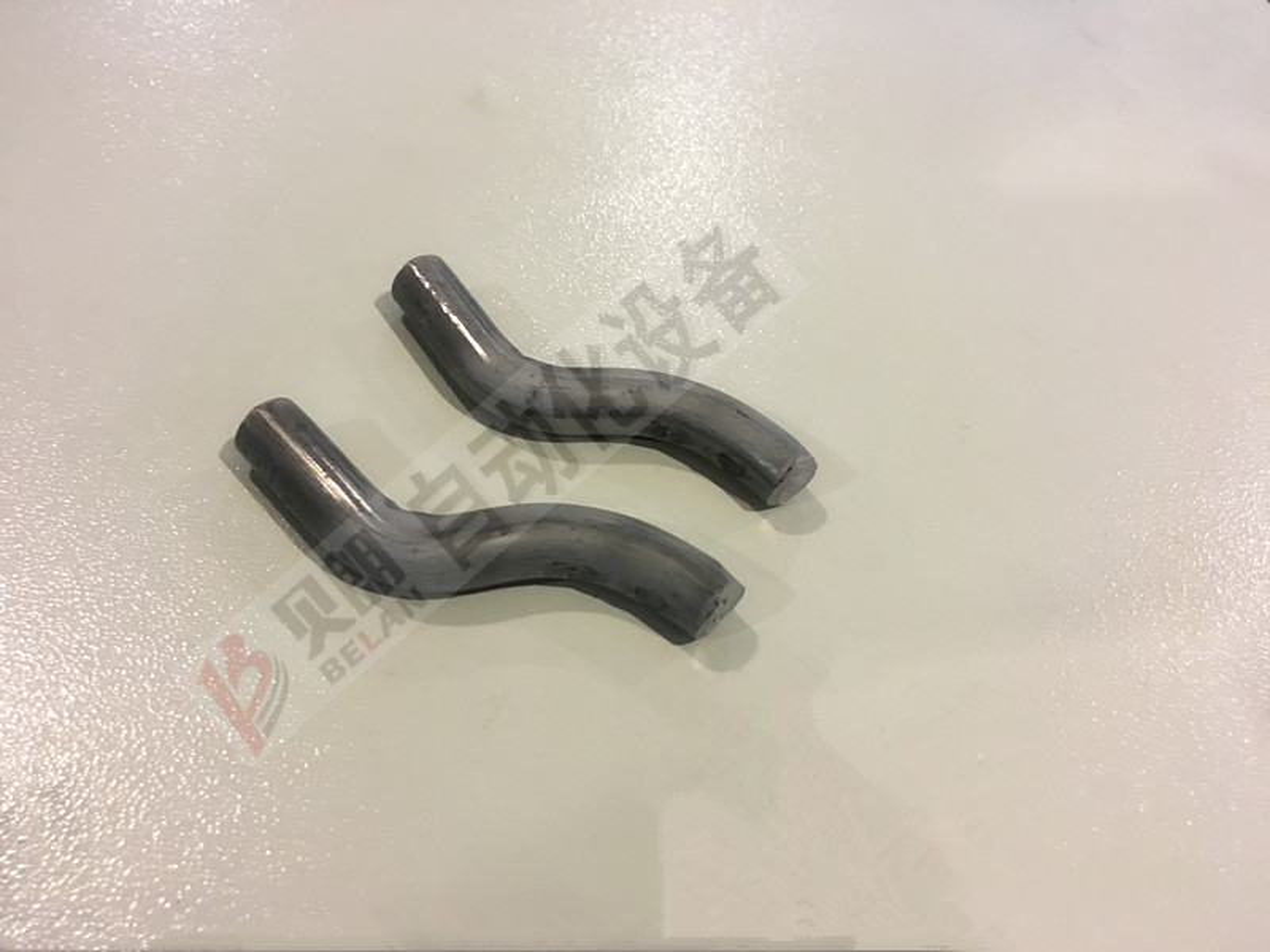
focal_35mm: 29
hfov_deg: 61.7
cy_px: 476
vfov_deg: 48.2
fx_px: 1064
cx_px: 635
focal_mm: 4.15
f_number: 2.2
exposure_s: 1/10
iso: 80
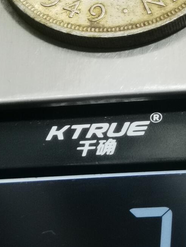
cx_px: 128
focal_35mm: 178
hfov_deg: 8.3
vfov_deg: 11.0
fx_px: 1275
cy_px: -17
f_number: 1.9
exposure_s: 1/100
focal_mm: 6.67
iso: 200
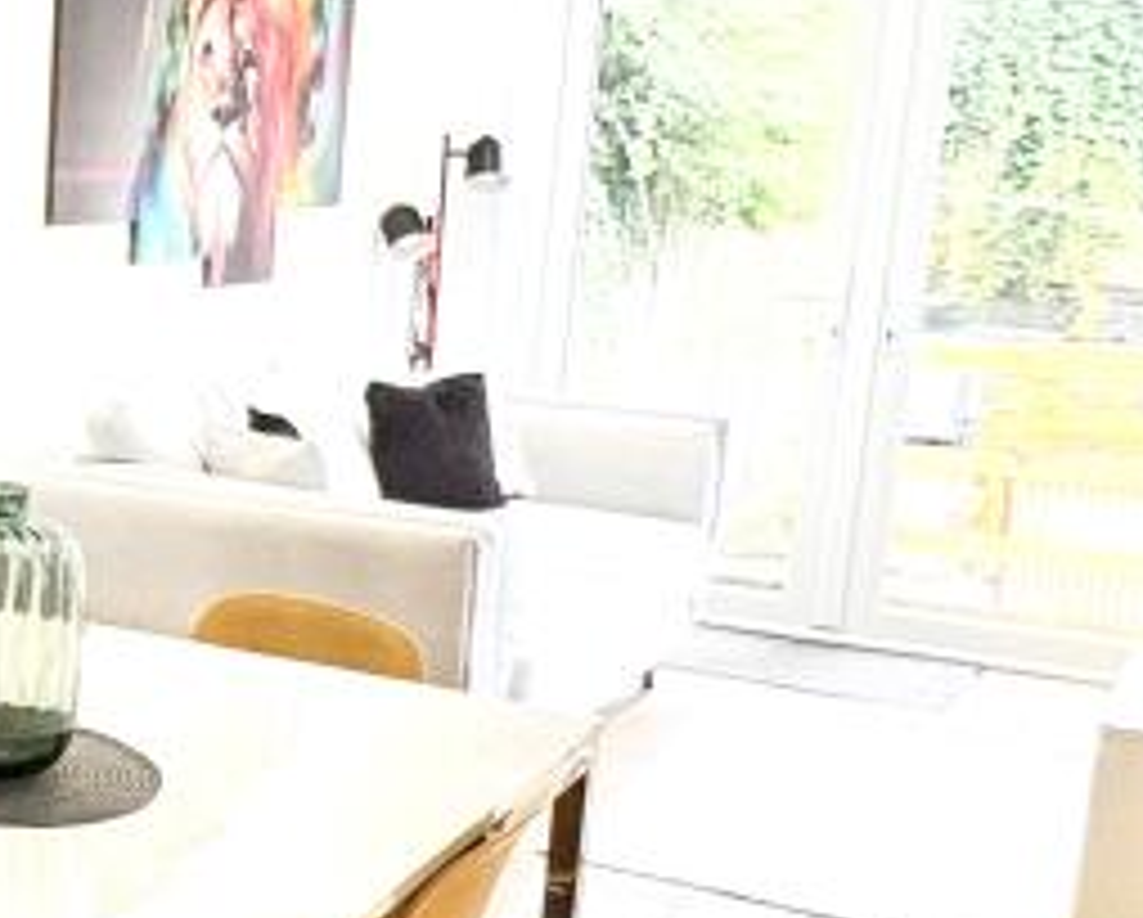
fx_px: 1863
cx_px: -495
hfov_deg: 26.4
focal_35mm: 55
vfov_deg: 27.7
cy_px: 482
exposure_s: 1/60
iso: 250
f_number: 2.2
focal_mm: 2.22
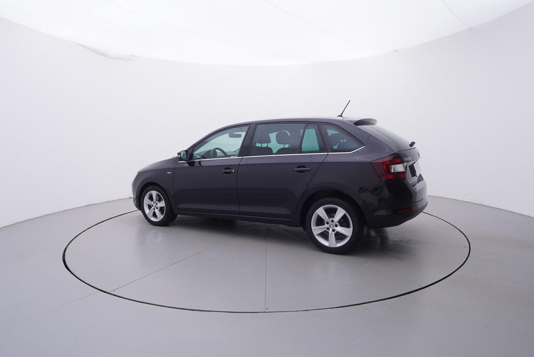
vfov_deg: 56.2
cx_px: 267
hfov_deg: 77.3
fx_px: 334
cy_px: 178
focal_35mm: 22
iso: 200
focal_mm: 15
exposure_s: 1/80
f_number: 5
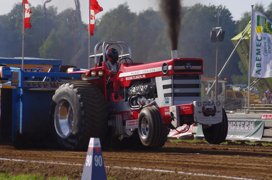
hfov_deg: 9.2
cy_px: 90
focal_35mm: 225
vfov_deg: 6.1
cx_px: 136
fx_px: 1698
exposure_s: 1/500
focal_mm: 150
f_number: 8
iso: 200
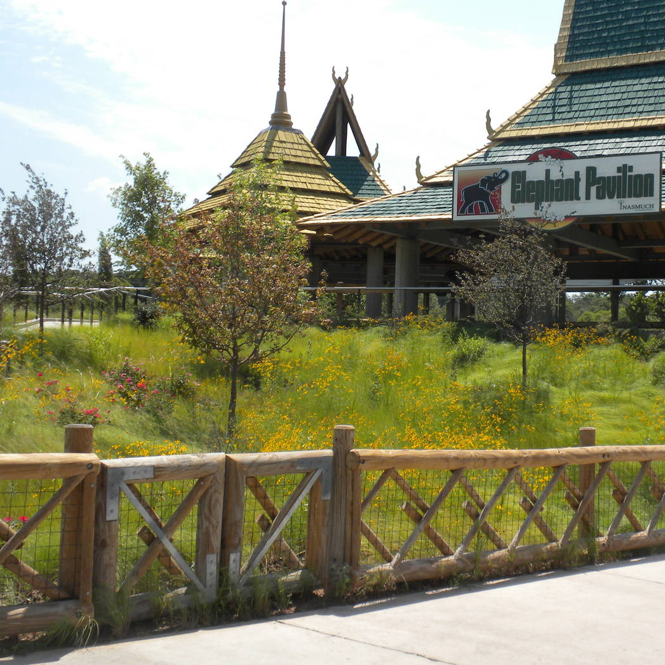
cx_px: 452
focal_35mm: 50
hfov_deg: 33.7
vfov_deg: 34.0
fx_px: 1087
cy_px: 290
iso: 64
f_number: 10
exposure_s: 1/109
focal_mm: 6.6
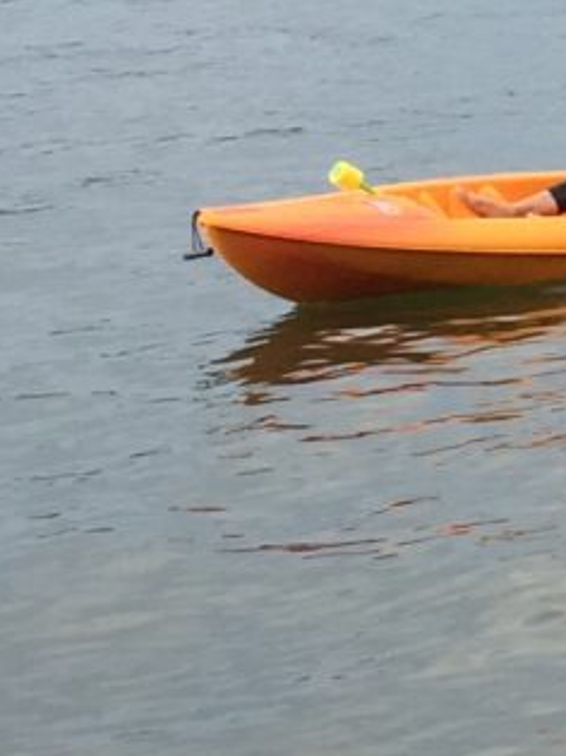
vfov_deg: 11.1
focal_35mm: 177
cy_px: 132
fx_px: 3861
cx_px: 1415
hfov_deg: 7.7
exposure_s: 1/264
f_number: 2.2
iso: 32
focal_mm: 4.15
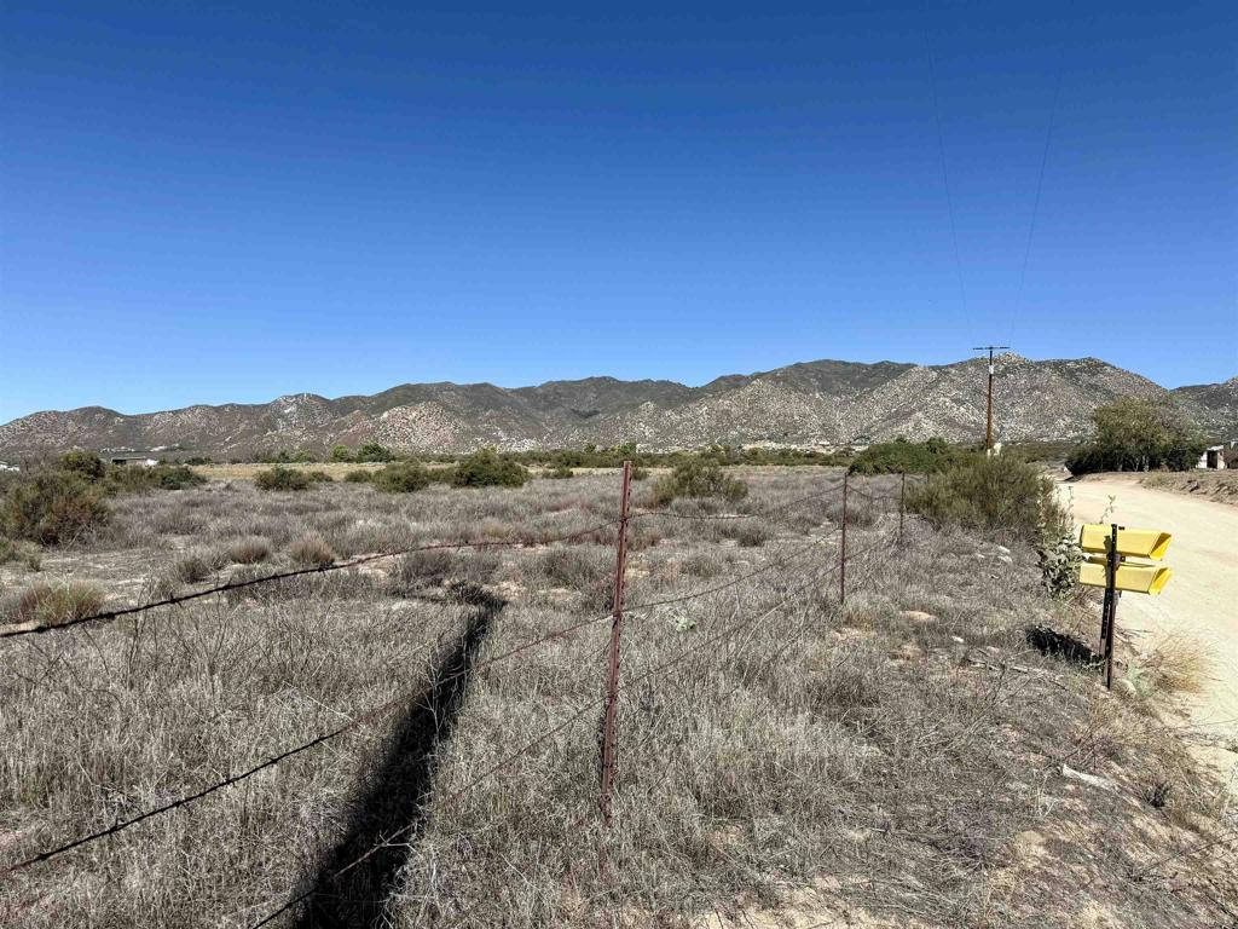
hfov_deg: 71.6
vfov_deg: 56.8
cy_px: 464
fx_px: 858
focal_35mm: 24
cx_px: 619
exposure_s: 1/6173
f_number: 1.78
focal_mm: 6.76
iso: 80
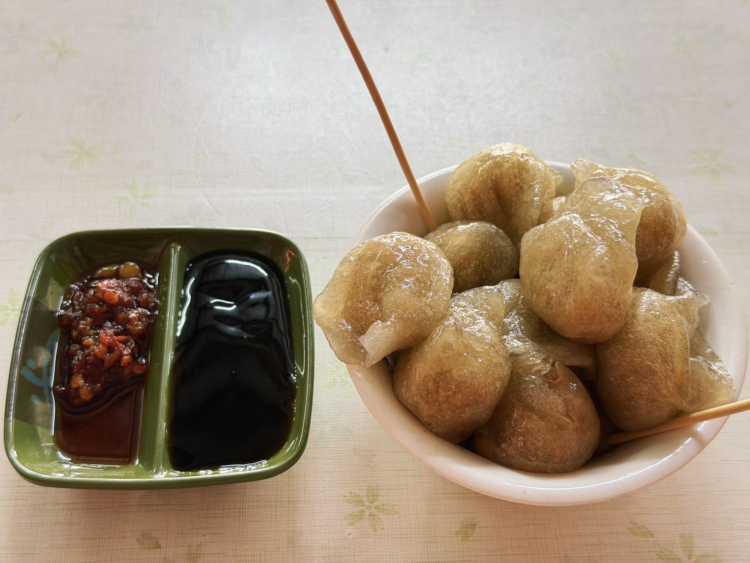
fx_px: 1040
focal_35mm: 48
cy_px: 282
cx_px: 375
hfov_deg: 39.7
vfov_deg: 30.3
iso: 320
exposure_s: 1/40
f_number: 1.78
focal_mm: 6.76
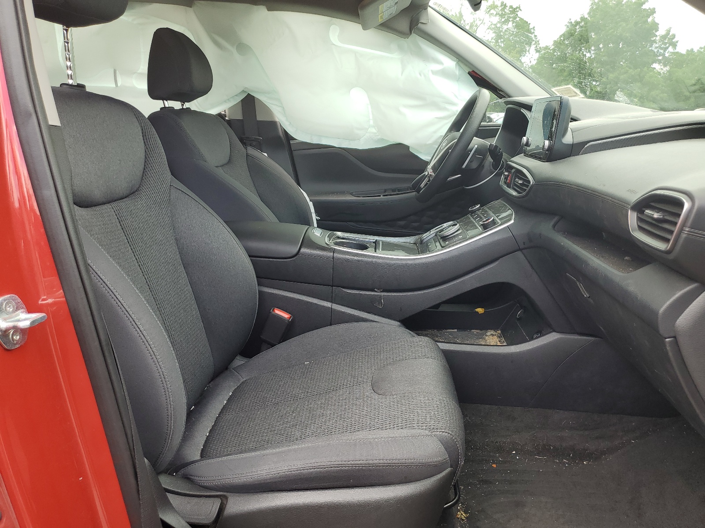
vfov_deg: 53.1
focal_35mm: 26
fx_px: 530
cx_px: 352
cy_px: 264
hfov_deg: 67.3
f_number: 1.5
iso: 50
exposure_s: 1/312
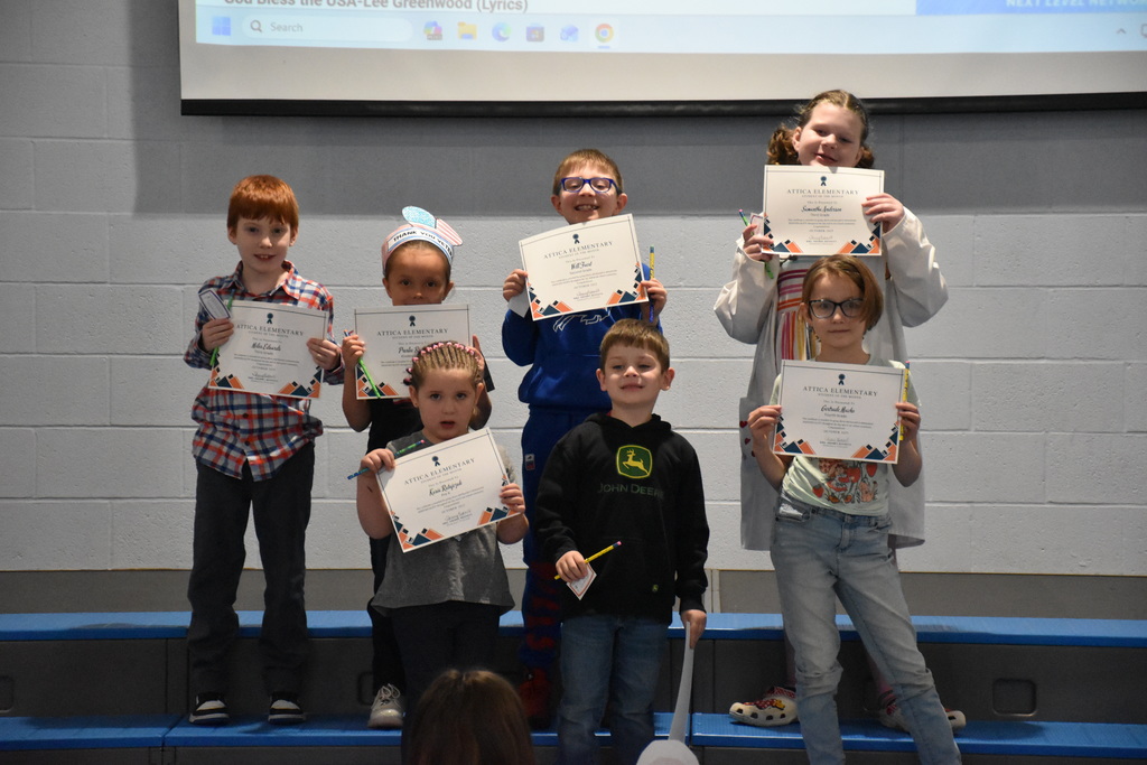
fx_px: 3824
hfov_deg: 17.1
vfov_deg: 11.4
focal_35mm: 120
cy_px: 382
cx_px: 574
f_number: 5.3
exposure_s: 1/320
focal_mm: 80
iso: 6400
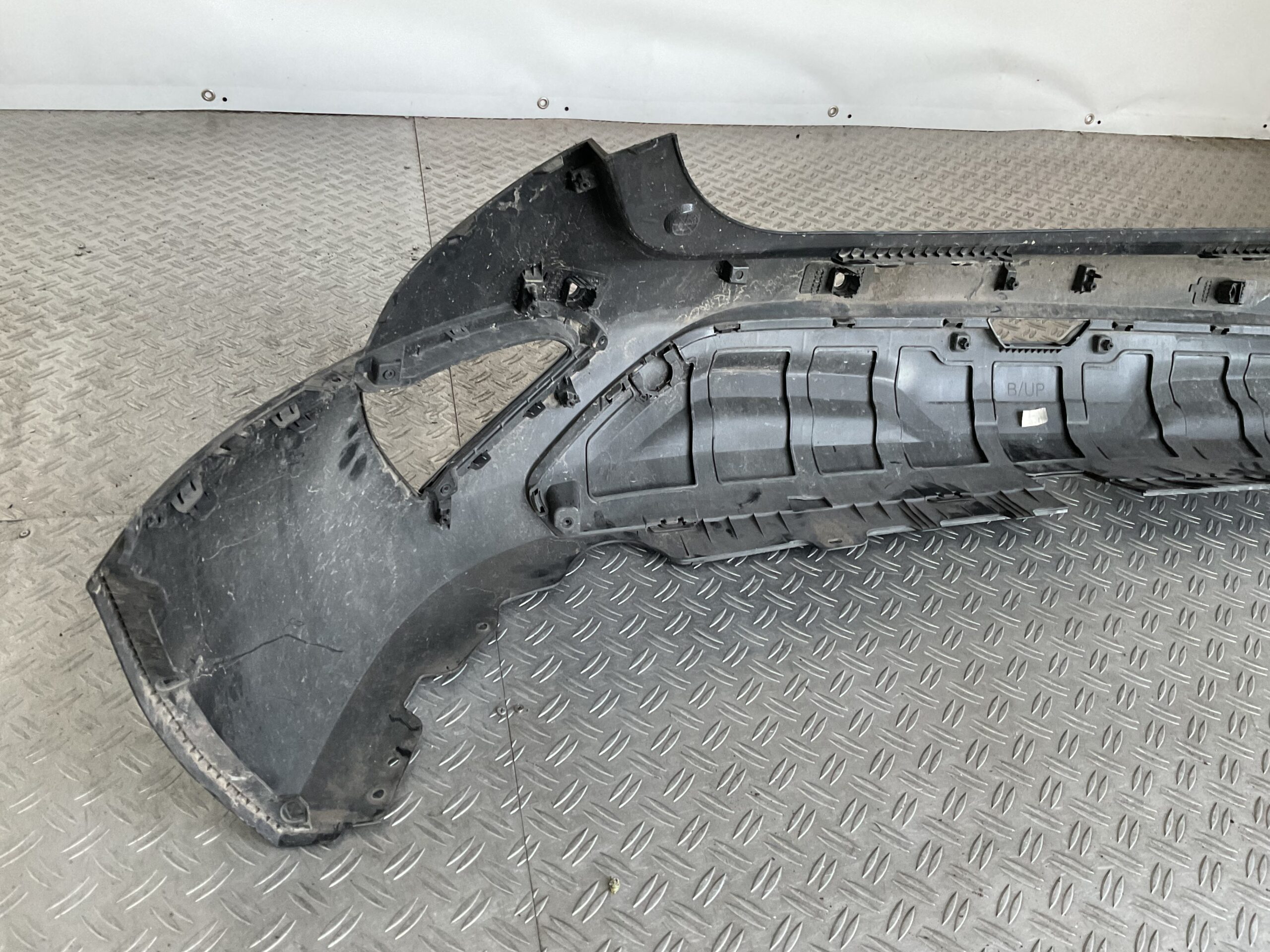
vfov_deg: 48.2
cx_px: 635
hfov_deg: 61.7
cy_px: 476
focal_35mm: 29
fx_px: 1064
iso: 160
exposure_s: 1/50
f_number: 1.8
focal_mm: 3
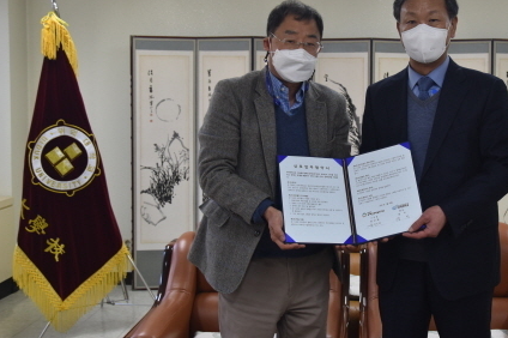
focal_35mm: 51
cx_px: 347
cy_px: 138
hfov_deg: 38.4
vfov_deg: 26.4
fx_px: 719
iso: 400
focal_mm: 24
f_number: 4
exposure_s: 1/60
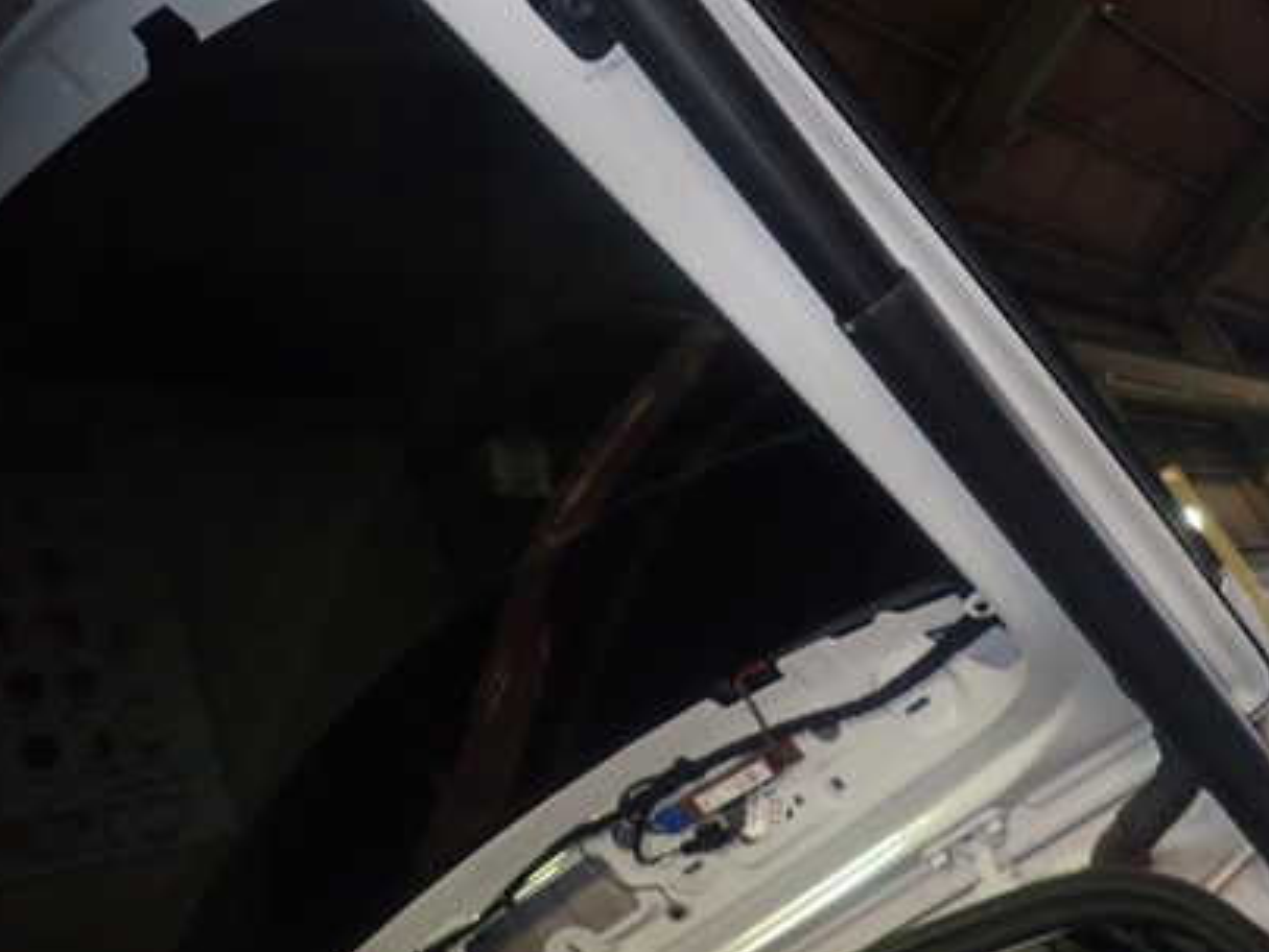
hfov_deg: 48.6
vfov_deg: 38.6
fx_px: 1357
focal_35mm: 37
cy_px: 401
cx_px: 918
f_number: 5.6
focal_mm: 4.5
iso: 640
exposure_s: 1/30
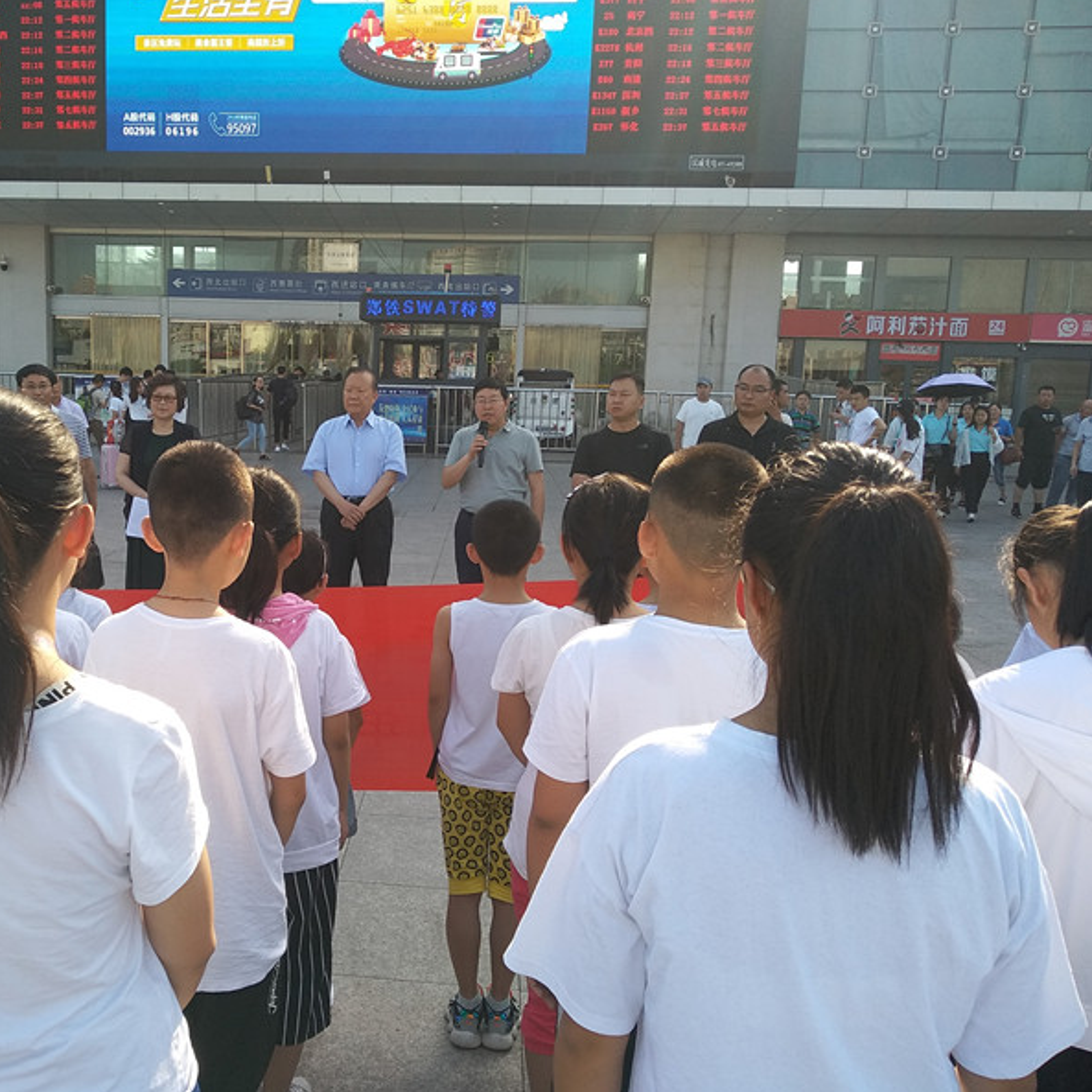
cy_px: 549
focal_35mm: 31
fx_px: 1106
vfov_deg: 52.5
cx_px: 363
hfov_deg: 51.5
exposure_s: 1/462
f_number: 2.2
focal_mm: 3.82
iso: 125
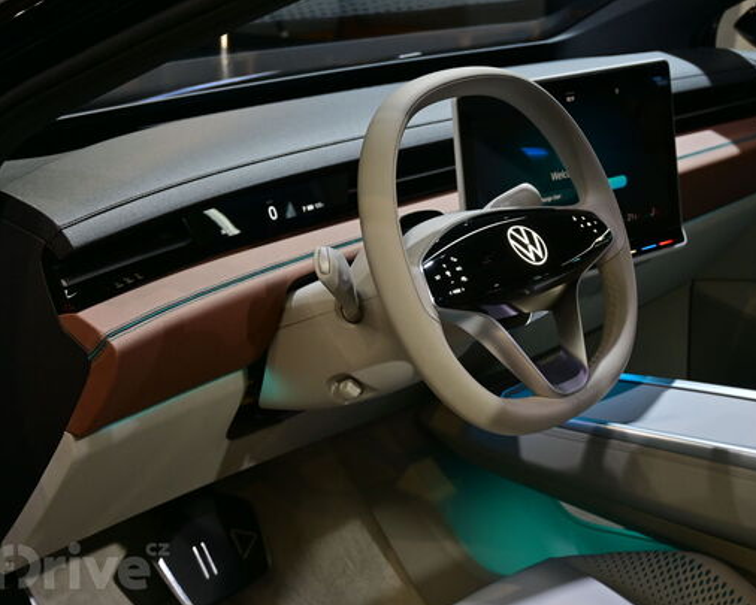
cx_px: 433
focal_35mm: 67
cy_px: 304
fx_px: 1490
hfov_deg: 28.4
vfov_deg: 23.0
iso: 320
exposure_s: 1/60
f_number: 5.6
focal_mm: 39
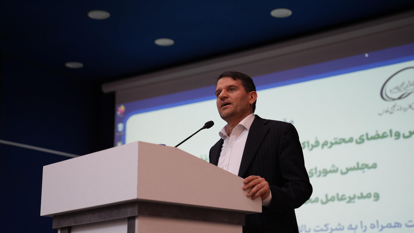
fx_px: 790
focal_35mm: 72
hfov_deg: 29.4
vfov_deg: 16.7
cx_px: 208
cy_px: 135
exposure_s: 1/250
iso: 1600
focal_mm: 68
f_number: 2.8
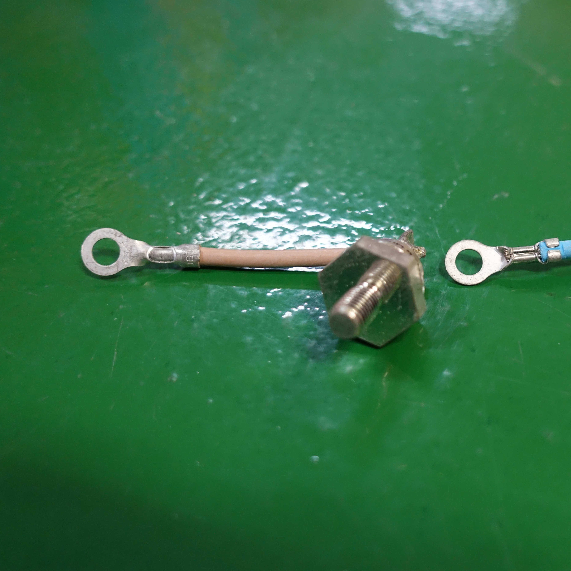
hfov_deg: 39.8
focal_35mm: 41
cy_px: 284
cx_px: 430
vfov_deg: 40.9
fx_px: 765
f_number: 2.8
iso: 800
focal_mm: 11.69
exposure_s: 1/25
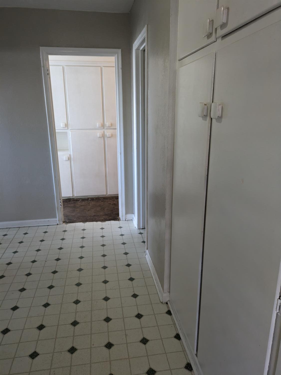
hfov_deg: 54.9
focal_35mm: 25
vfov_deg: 69.4
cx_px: 140
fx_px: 270
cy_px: 188
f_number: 1.89
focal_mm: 5.43
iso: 444
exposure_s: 1/60
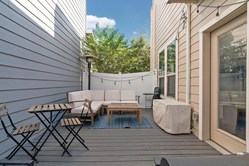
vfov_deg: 67.4
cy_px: 83
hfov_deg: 90.0
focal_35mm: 18
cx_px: 124
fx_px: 125
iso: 1000
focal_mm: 18
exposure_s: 1/500
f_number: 8
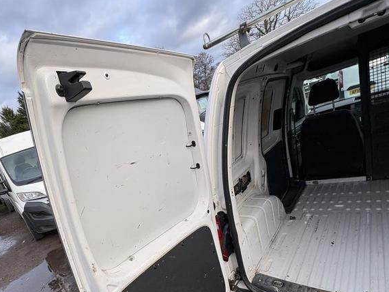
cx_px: 166
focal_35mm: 22
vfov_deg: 59.3
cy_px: 201
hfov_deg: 75.9
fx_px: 247
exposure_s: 1/279
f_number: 2.2
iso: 40
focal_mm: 2.22
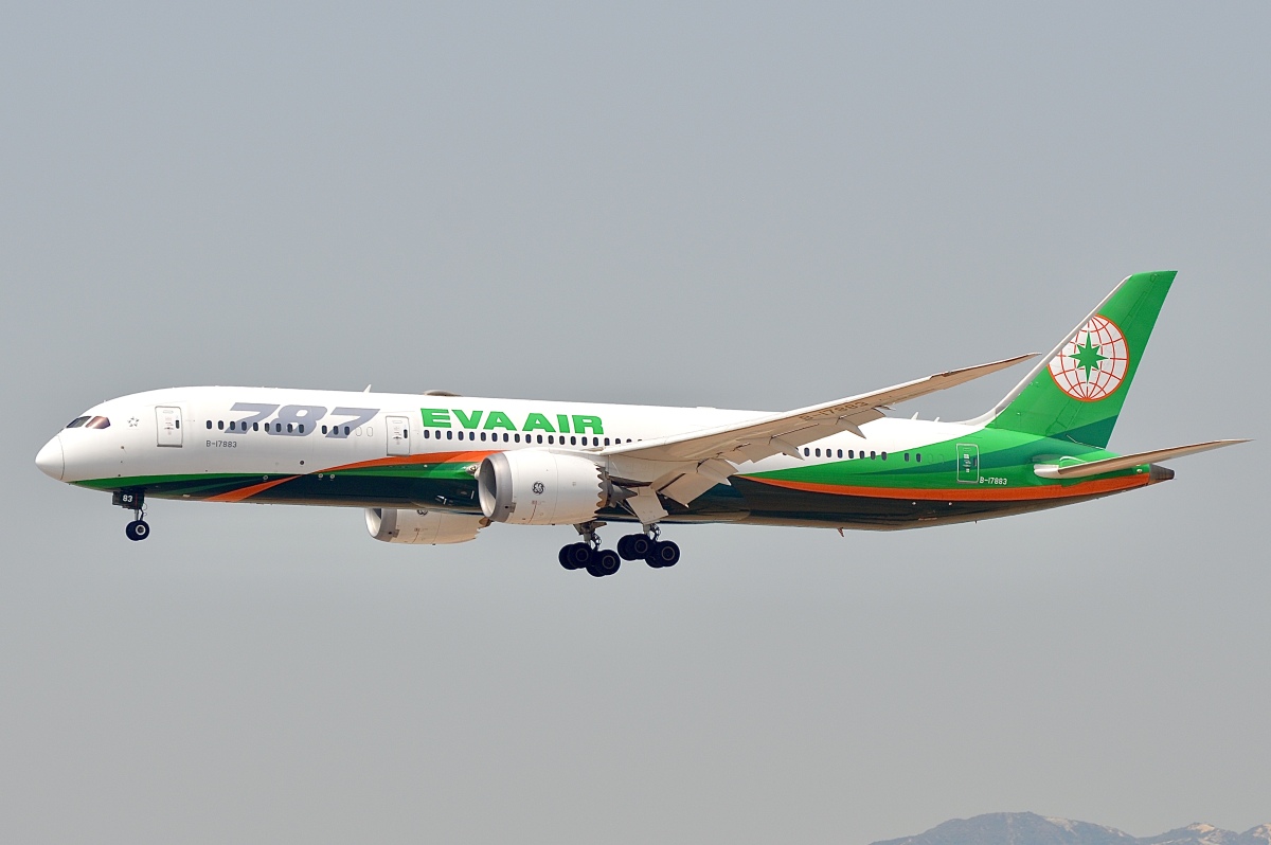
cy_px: 422
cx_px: 636
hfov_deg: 9.8
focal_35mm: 210
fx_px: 7408
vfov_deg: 6.5
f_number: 6.3
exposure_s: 1/640
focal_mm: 140
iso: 100
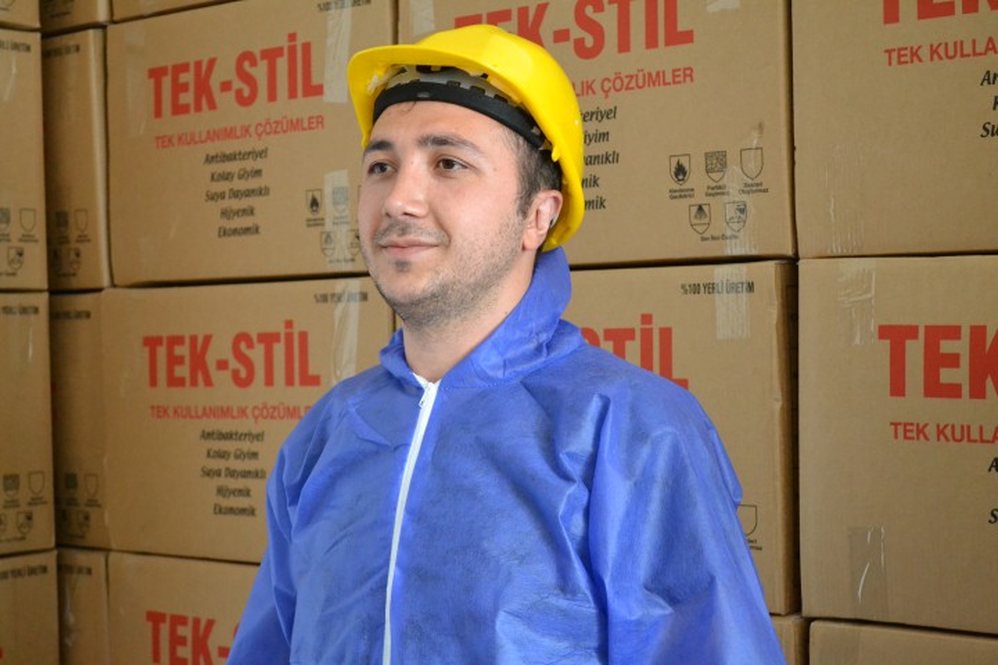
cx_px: 499
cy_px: 332
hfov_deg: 30.5
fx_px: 1830
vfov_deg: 20.6
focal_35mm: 66
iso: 3200
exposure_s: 1/30
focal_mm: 44
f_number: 5.3
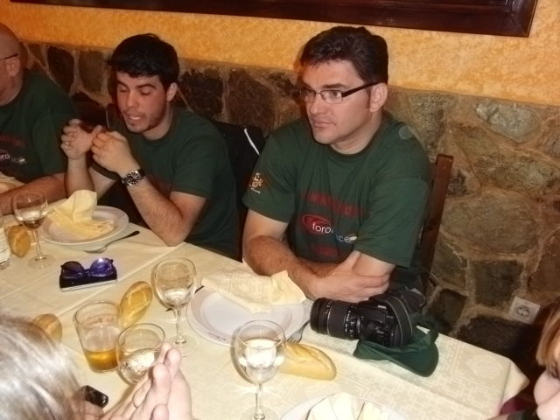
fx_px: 485
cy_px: 210
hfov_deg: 60.0
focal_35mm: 30
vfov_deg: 46.8
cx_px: 280
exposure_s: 1/50
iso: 400
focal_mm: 5.2
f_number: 3.5
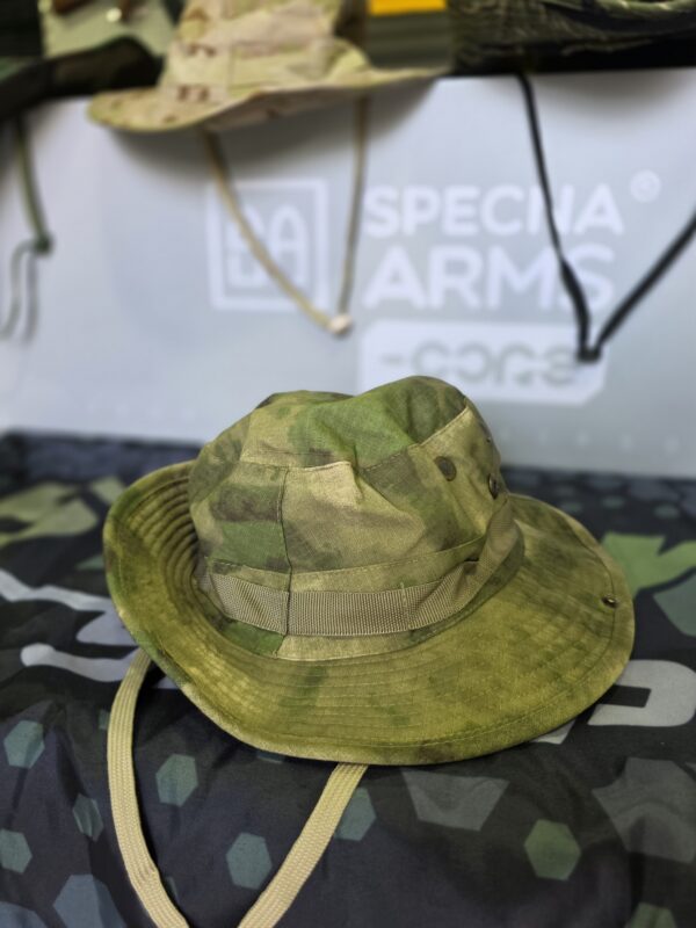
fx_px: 617
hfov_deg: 58.9
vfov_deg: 73.9
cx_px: 348
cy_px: 464
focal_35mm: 23
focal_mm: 6.3
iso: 250
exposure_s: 1/120
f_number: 1.7
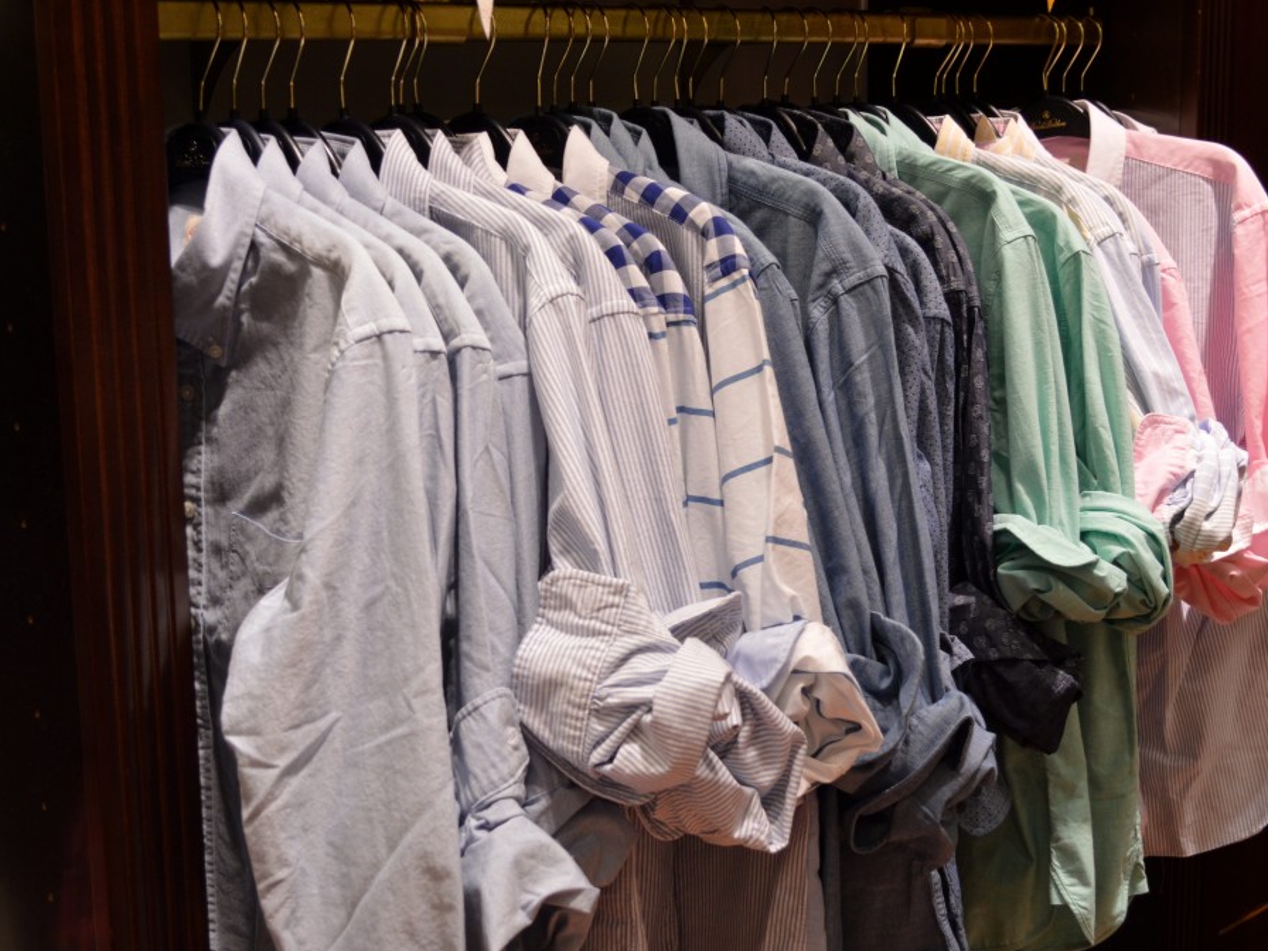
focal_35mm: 56
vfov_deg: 26.1
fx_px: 2051
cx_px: 662
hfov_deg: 34.3
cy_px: 478
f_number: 5
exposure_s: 1/30
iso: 400
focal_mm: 34
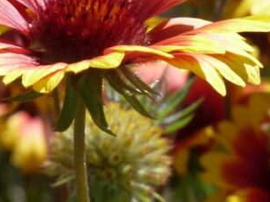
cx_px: 83
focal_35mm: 686
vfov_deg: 2.2
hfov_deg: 2.9
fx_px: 5349
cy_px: 51
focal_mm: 42.6
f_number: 4.7
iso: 160
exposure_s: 1/800
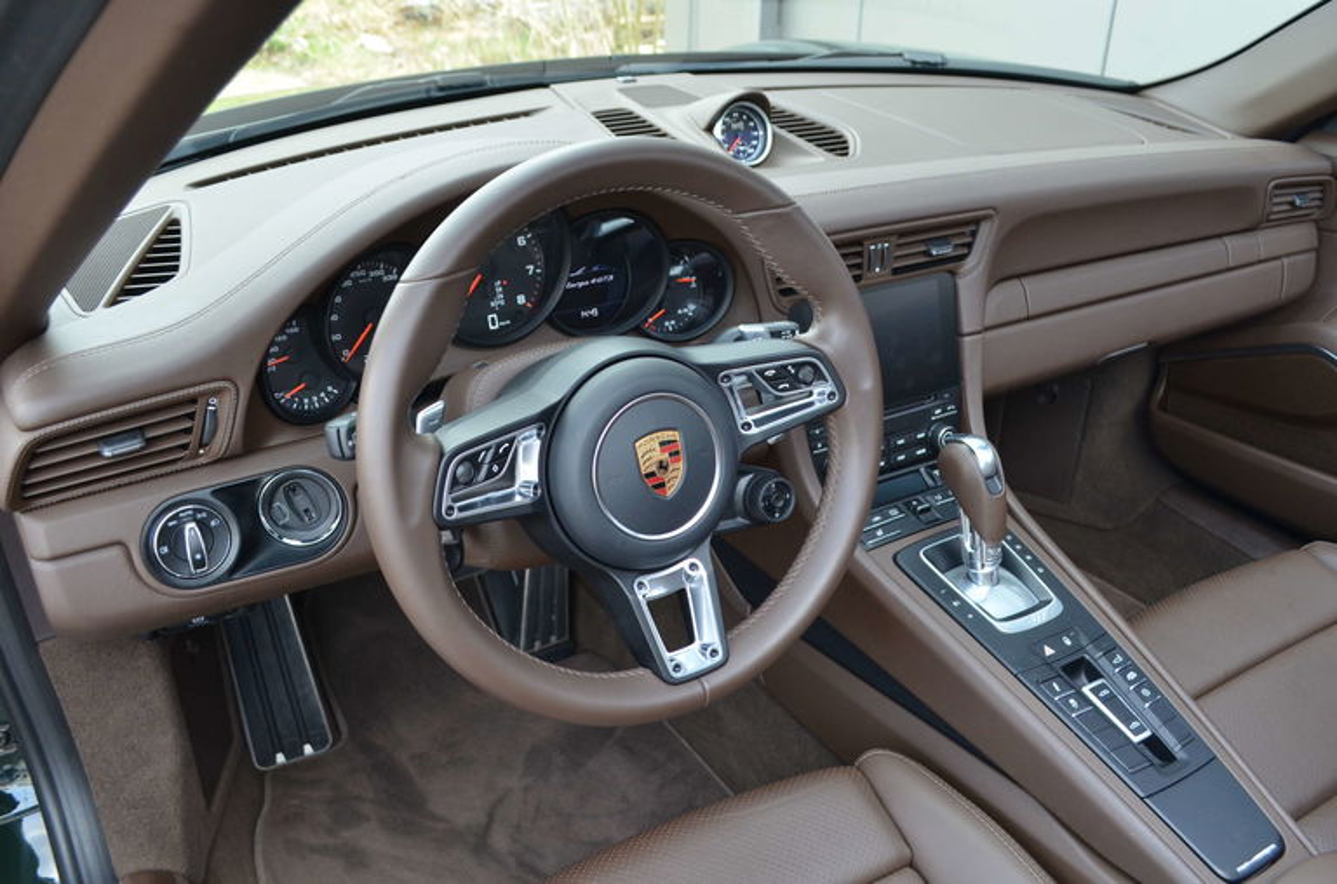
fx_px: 1223
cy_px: 442
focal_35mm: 33
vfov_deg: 39.8
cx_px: 668
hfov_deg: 57.3
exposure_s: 1/100
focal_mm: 22
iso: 400
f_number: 5
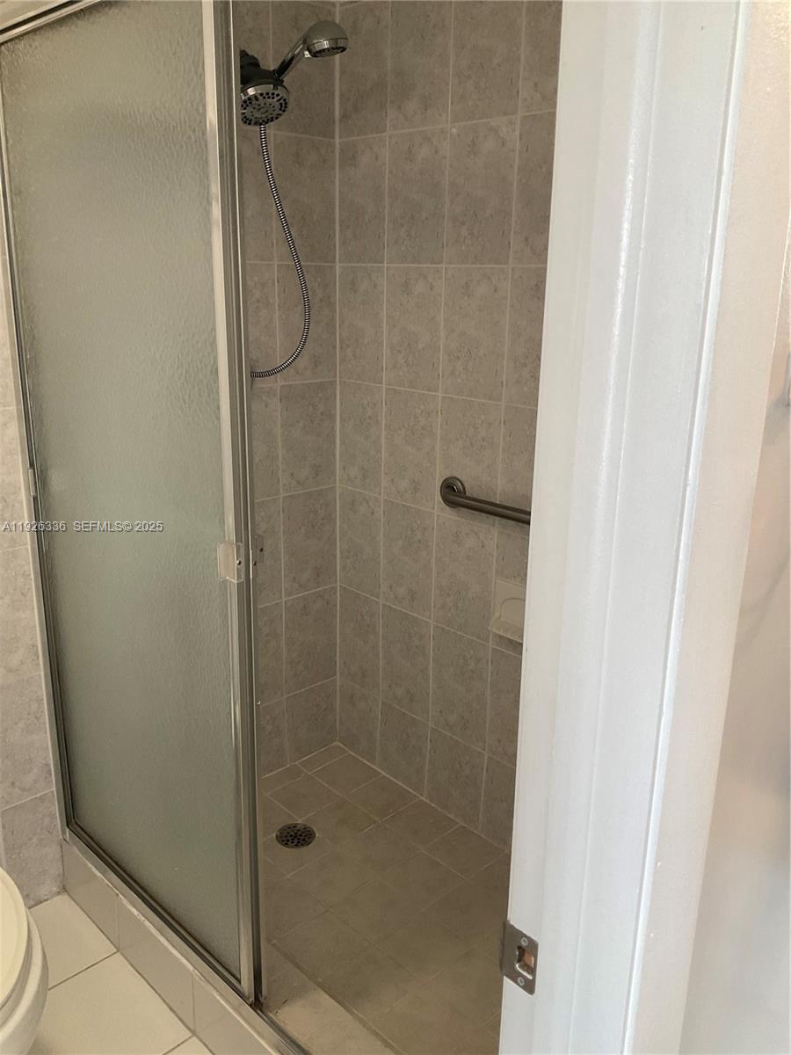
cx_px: 396
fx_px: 884
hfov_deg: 48.2
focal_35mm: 29
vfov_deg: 61.7
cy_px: 528
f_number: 1.8
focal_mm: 3
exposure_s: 1/120
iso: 64
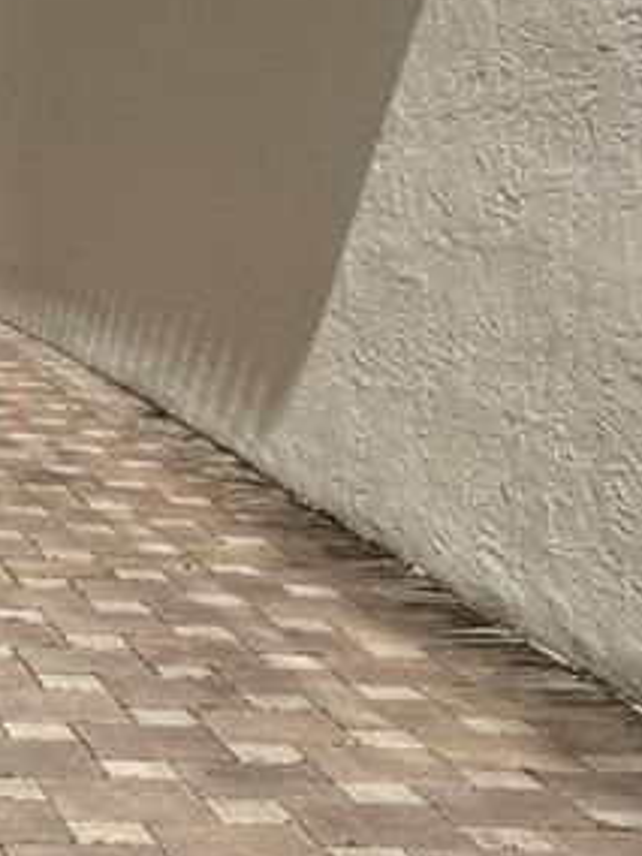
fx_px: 2720
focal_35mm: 110
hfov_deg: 13.2
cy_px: 603
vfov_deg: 17.8
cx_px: -96
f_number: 1.6
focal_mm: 5.96
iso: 50
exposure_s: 1/8850
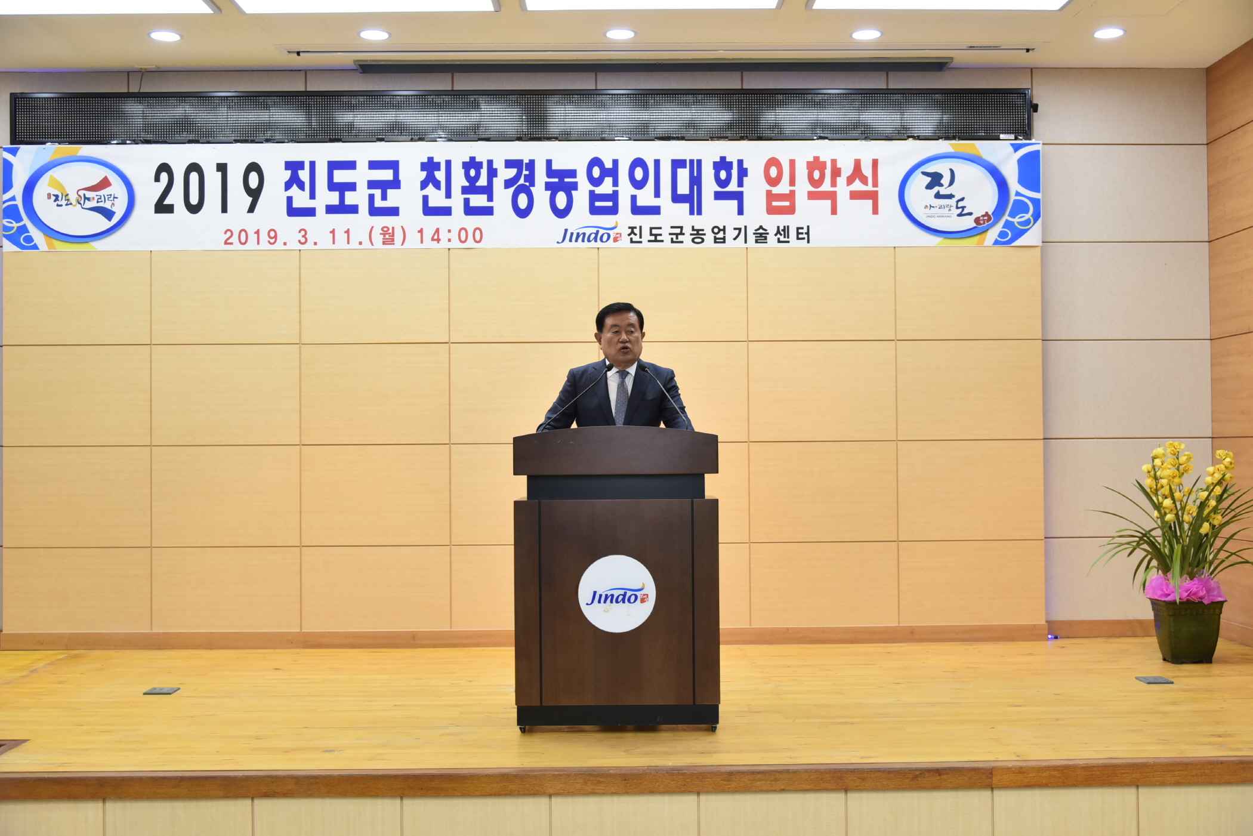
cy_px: 418
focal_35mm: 38
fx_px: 1323
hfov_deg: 50.7
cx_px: 626
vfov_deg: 35.1
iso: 800
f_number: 4.5
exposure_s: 1/125
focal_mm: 38
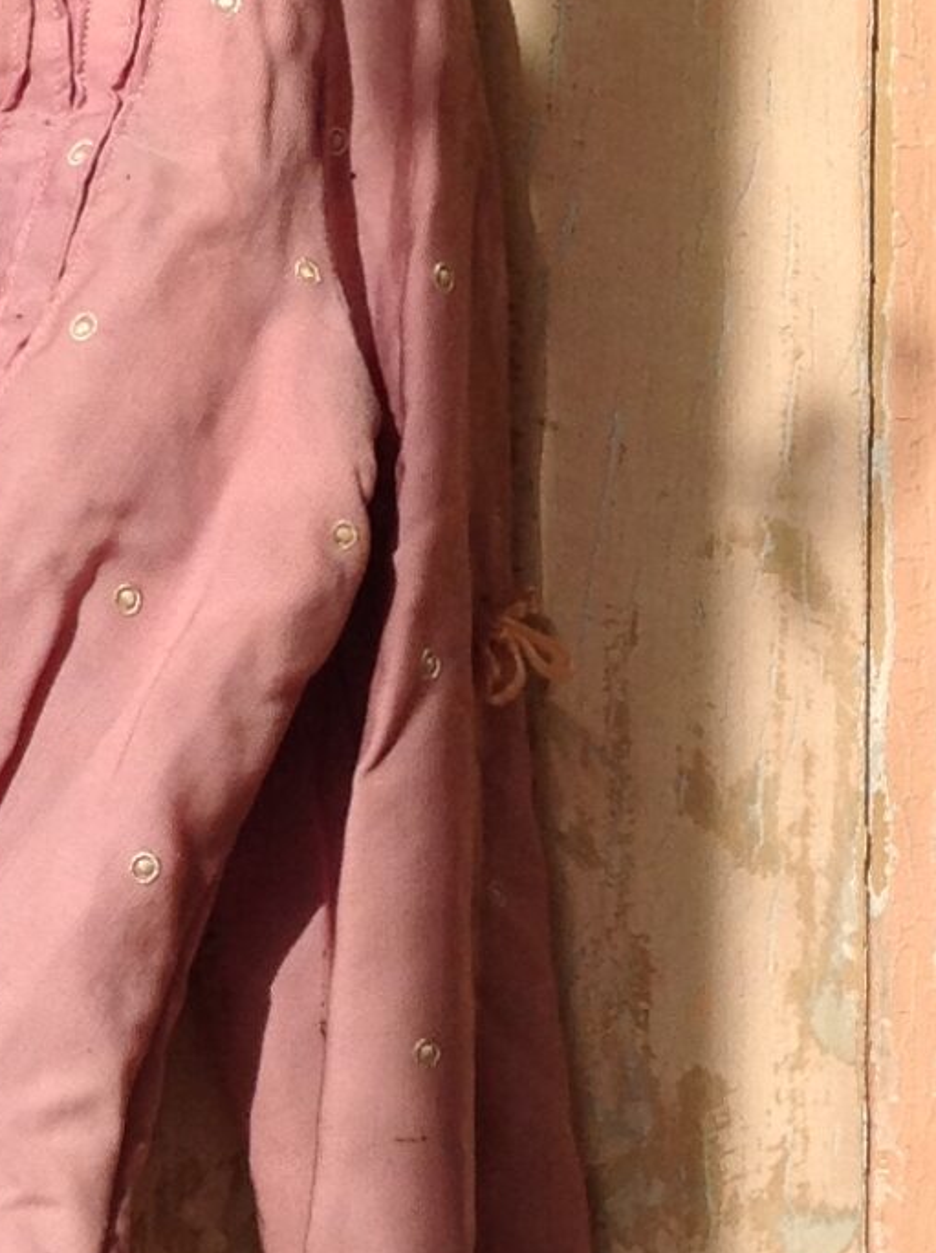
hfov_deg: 11.0
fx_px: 4735
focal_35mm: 131
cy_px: 1156
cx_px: -299
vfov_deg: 14.9
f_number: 2.4
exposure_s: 1/1592
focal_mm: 4.28
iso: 50
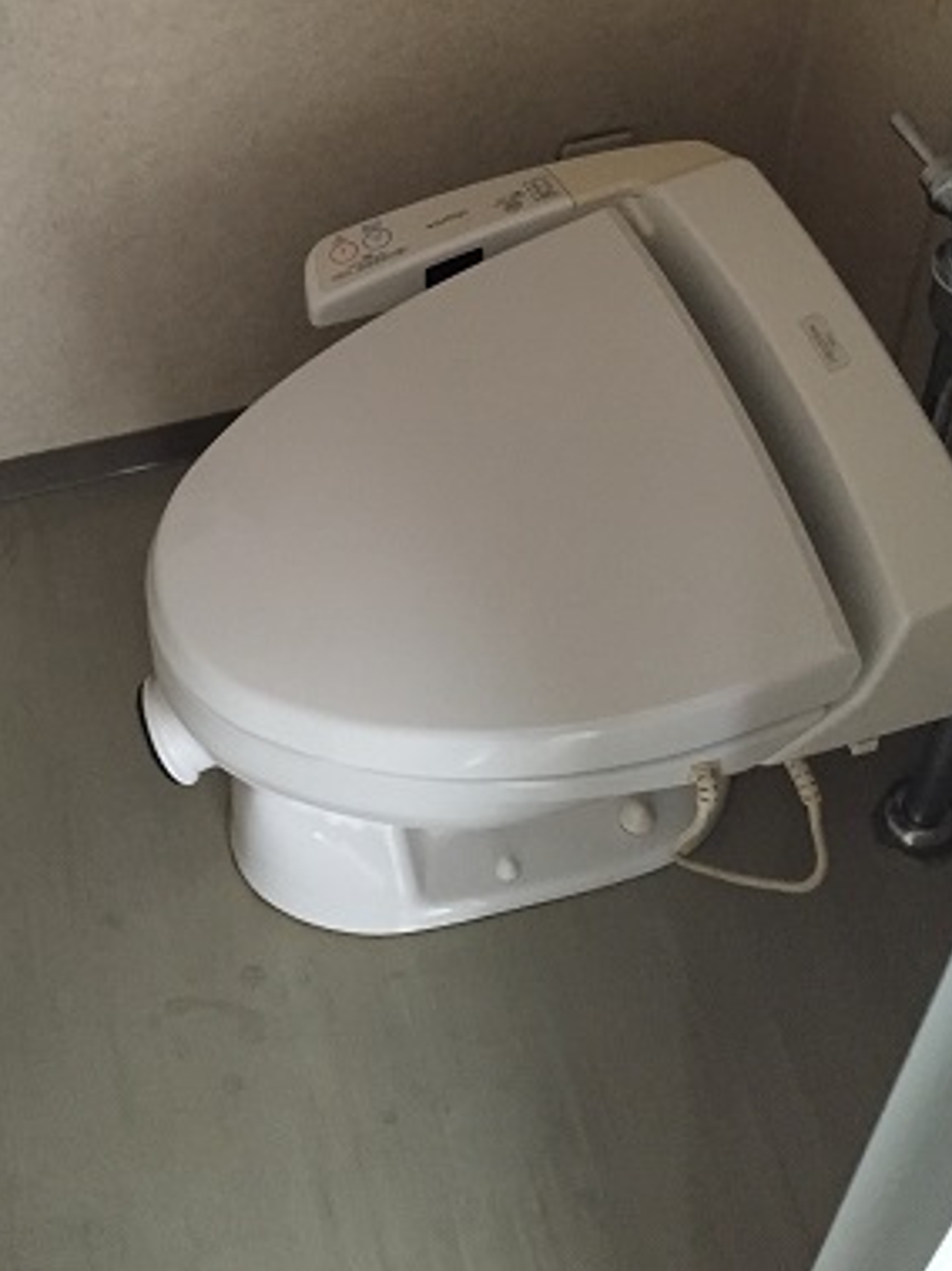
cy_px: 258
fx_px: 1798
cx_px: 318
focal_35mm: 49
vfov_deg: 37.6
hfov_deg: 29.5
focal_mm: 4.15
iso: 320
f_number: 2.2
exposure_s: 1/15
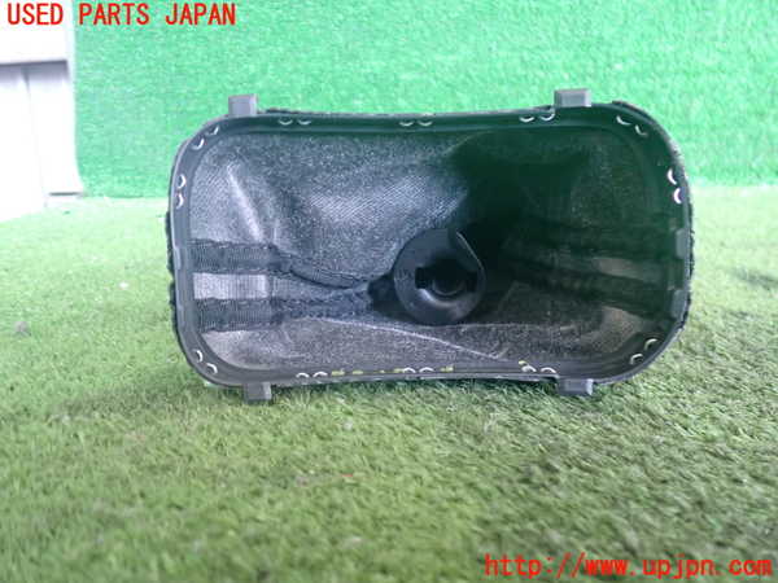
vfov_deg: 46.8
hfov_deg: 60.0
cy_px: 292
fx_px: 674
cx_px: 389
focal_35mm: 30
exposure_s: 1/60
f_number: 2.3
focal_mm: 5.4
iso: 1000
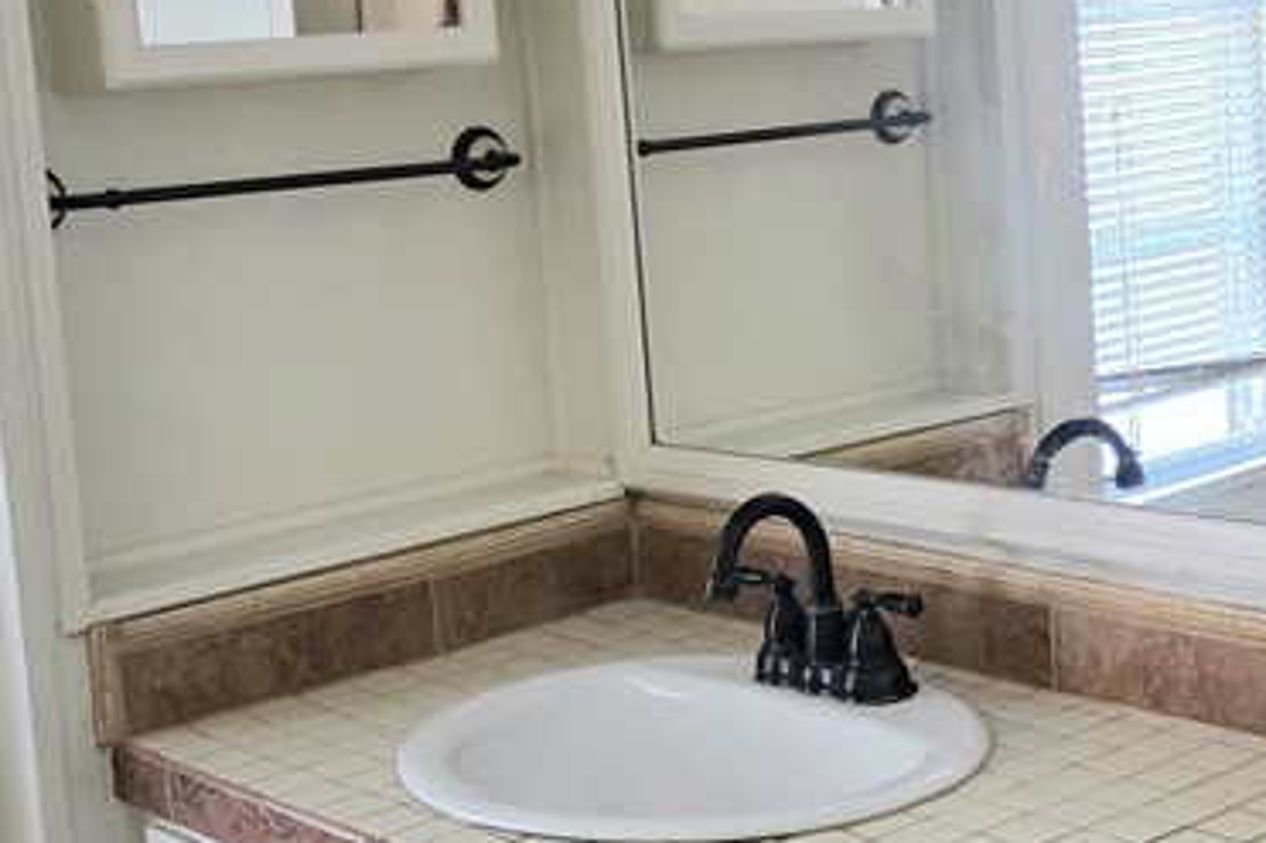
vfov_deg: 20.5
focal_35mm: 66
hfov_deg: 30.1
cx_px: 925
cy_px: 256
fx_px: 2320
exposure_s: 1/120
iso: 800
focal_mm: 6.3
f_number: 1.7
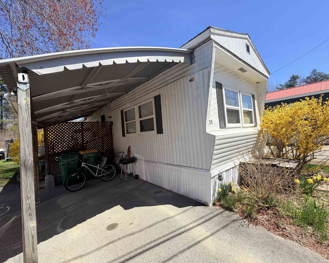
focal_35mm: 15
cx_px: 160
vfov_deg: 84.0
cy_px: 130
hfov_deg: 96.8
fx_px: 146
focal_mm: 2.22
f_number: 2.2
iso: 32
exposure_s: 1/770
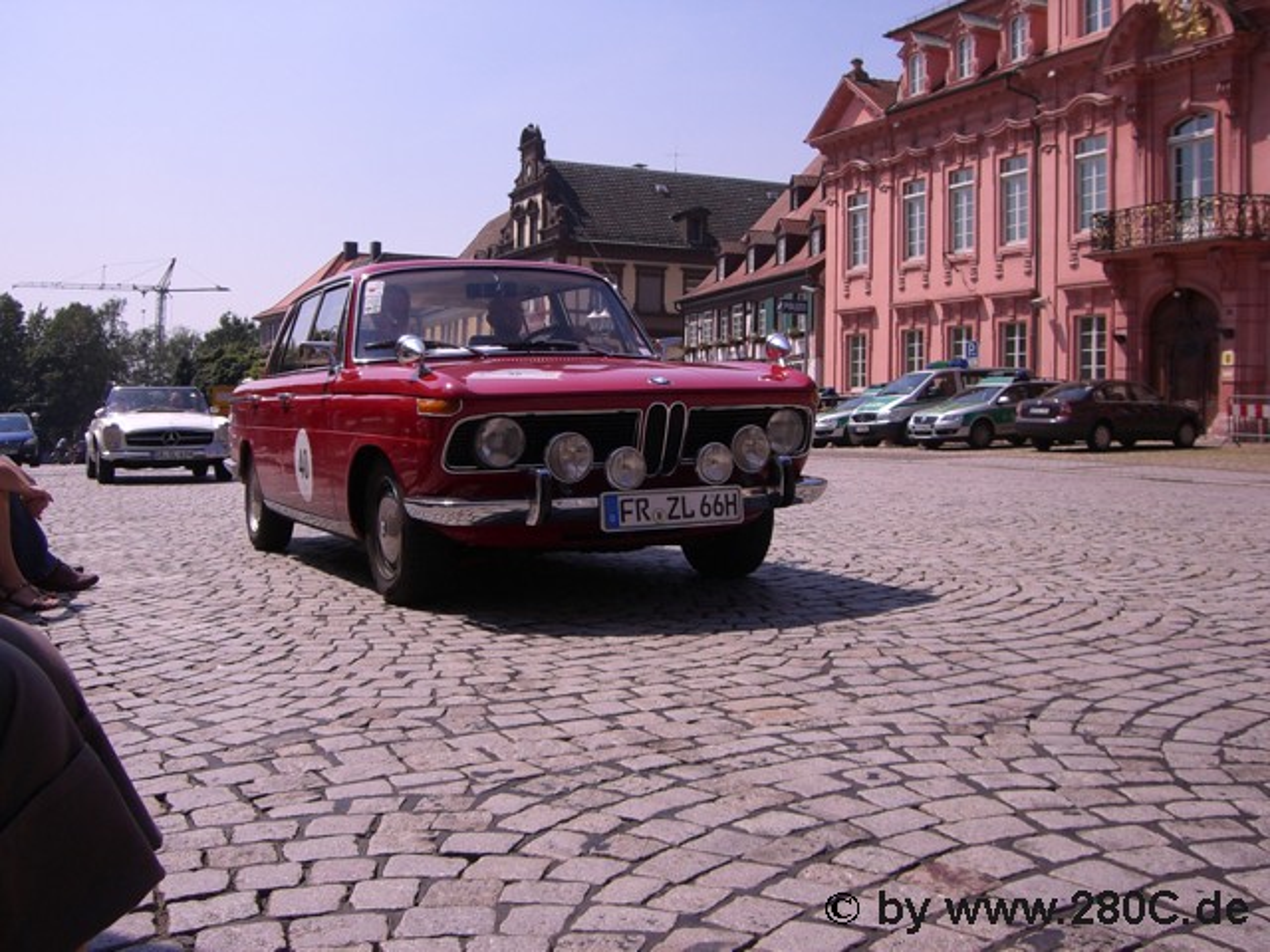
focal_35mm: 38
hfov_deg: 49.0
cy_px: 476
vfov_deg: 37.7
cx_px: 635
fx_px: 1394
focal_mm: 6.2
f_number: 4.3
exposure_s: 1/1000
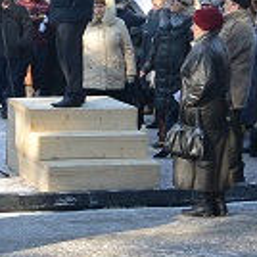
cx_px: 29
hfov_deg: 14.6
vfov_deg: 14.4
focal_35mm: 118
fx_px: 991
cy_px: -25
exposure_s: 1/500
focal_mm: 11
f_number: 3.5
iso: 125
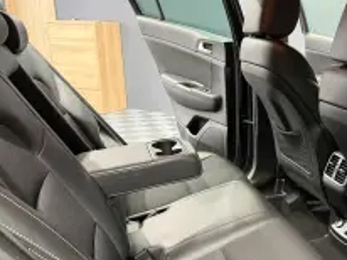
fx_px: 421
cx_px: 286
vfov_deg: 34.1
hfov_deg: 42.5
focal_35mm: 42
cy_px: 160
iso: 800
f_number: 1.78
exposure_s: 1/50
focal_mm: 6.76
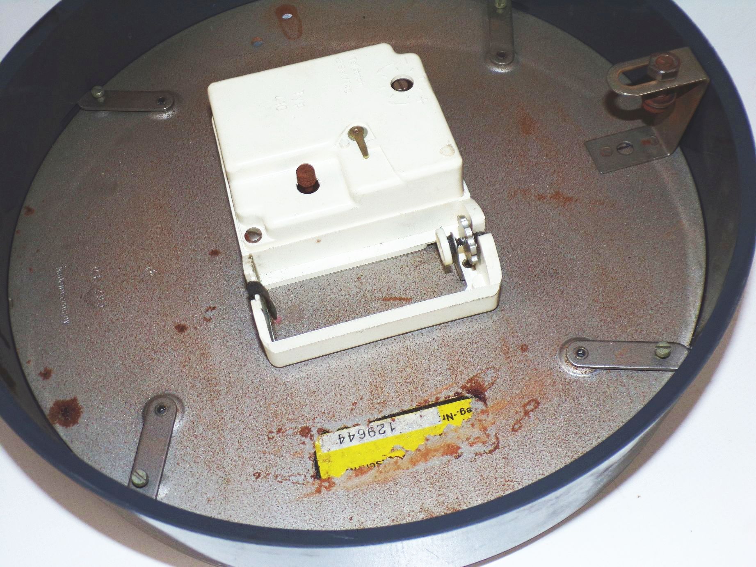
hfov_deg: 44.8
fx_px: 917
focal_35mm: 42
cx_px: 378
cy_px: 284
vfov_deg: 34.3
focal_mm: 7.6
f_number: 3.4
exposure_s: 1/60
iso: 80
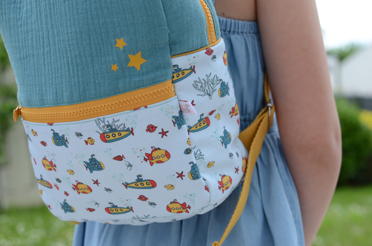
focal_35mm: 52
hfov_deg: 37.9
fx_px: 541
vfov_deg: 25.6
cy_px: 123
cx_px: 186
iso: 320
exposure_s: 1/1250
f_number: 3.5
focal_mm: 35
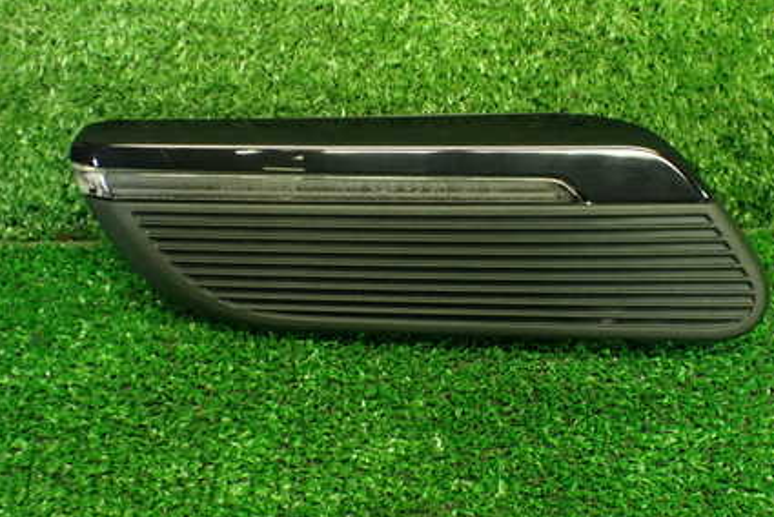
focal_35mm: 44
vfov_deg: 30.5
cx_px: 415
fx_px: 947
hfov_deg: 44.4
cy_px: 231
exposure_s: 1/100
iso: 800
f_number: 2.3
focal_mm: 5.4
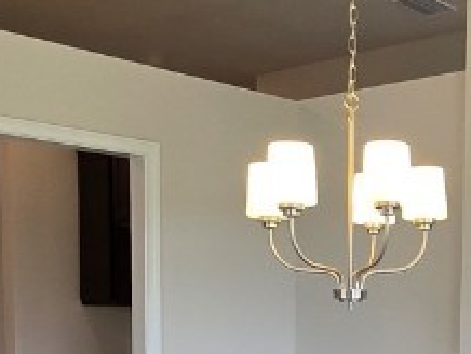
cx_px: 454
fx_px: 831
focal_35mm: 61
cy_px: 408
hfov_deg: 29.8
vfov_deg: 22.5
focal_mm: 2.2
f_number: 2.2
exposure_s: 1/120
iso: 80
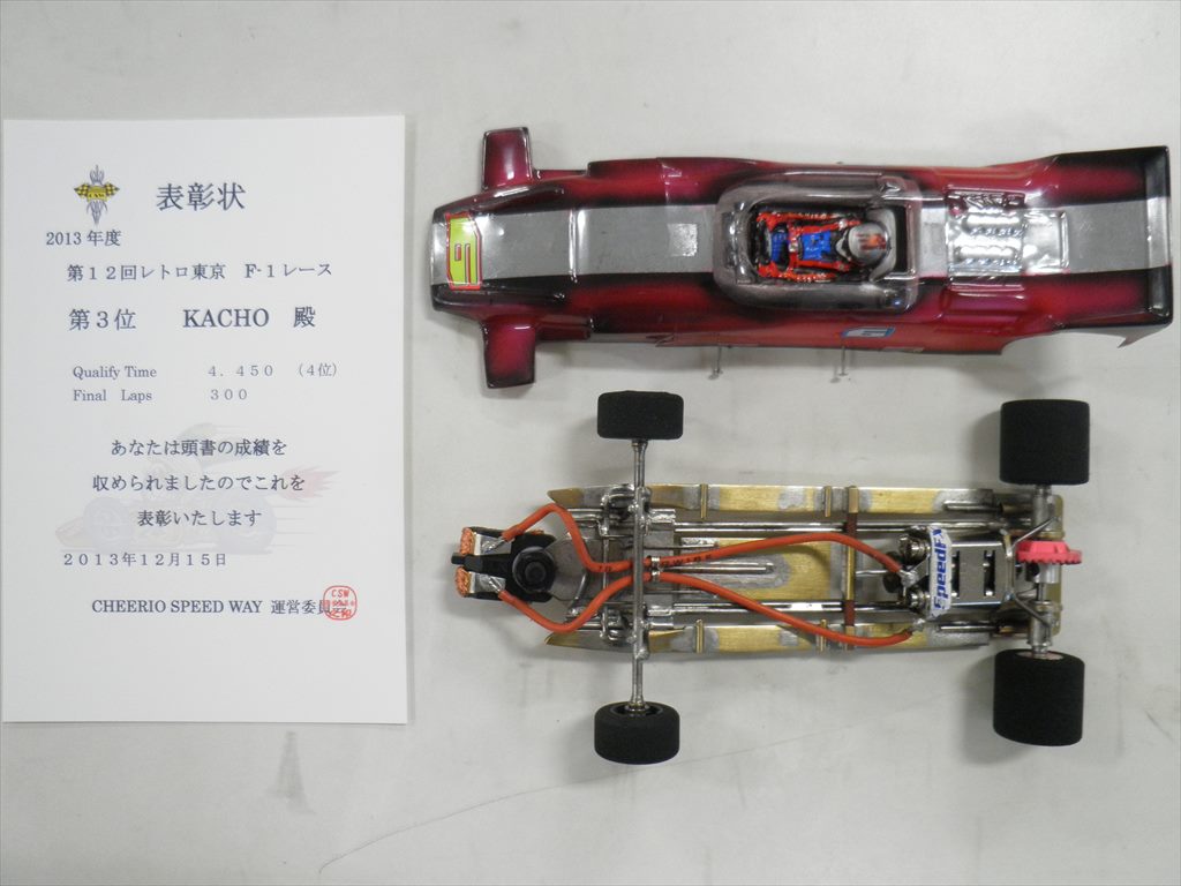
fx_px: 955
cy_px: 443
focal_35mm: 28
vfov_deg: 49.7
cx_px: 590
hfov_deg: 63.4
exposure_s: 1/20
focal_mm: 5
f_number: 3.2
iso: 200
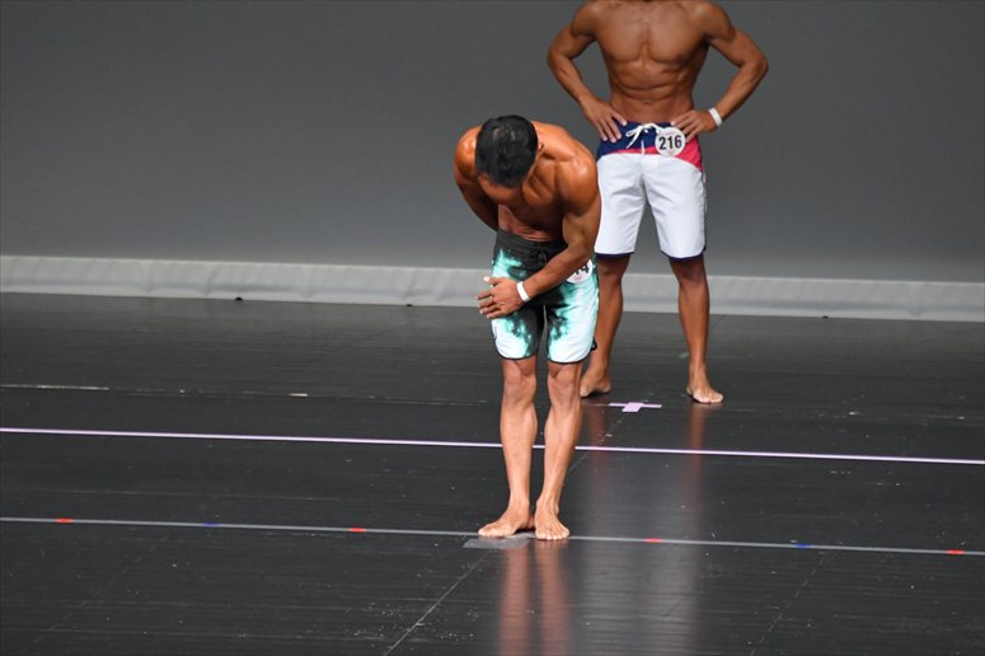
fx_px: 10256
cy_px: 328
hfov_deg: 5.5
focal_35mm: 375
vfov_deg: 3.7
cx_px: 492
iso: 5000
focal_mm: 250
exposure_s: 1/400
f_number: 5.6
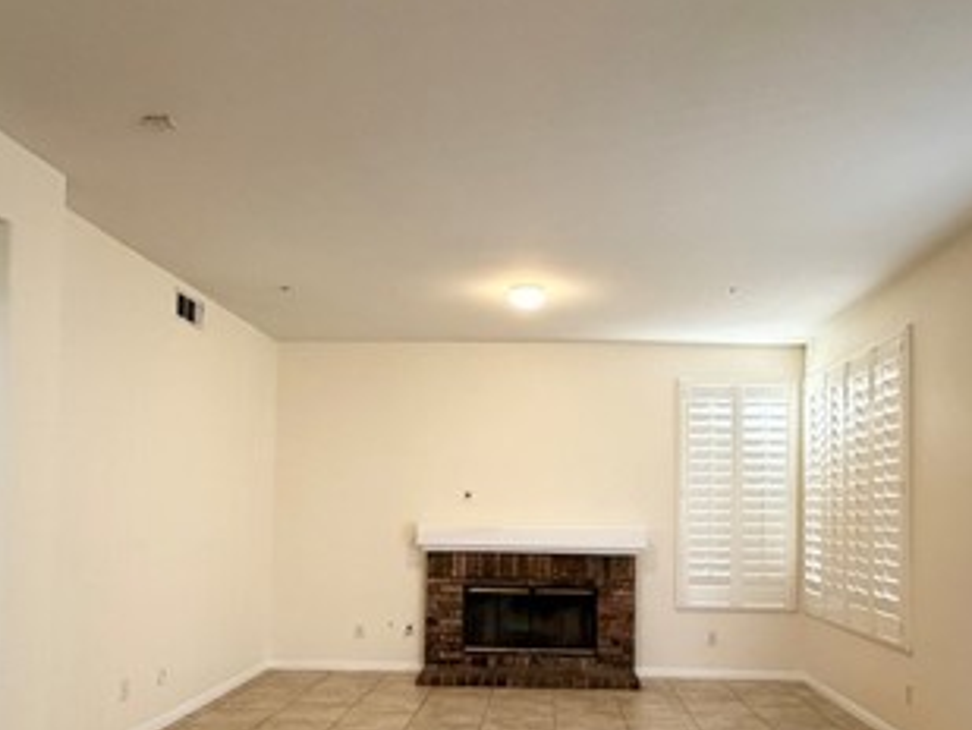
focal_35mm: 29
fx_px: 815
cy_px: 488
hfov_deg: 61.5
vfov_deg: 47.5
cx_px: 528
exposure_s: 1/120
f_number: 2.2
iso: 250
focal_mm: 2.22
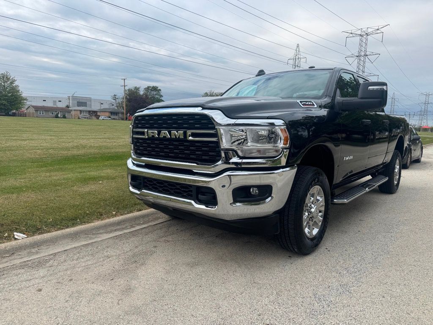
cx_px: 216
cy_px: 162
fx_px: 300
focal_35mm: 24
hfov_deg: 71.6
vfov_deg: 56.8
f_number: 1.78
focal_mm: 6.76
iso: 80
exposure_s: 1/2833
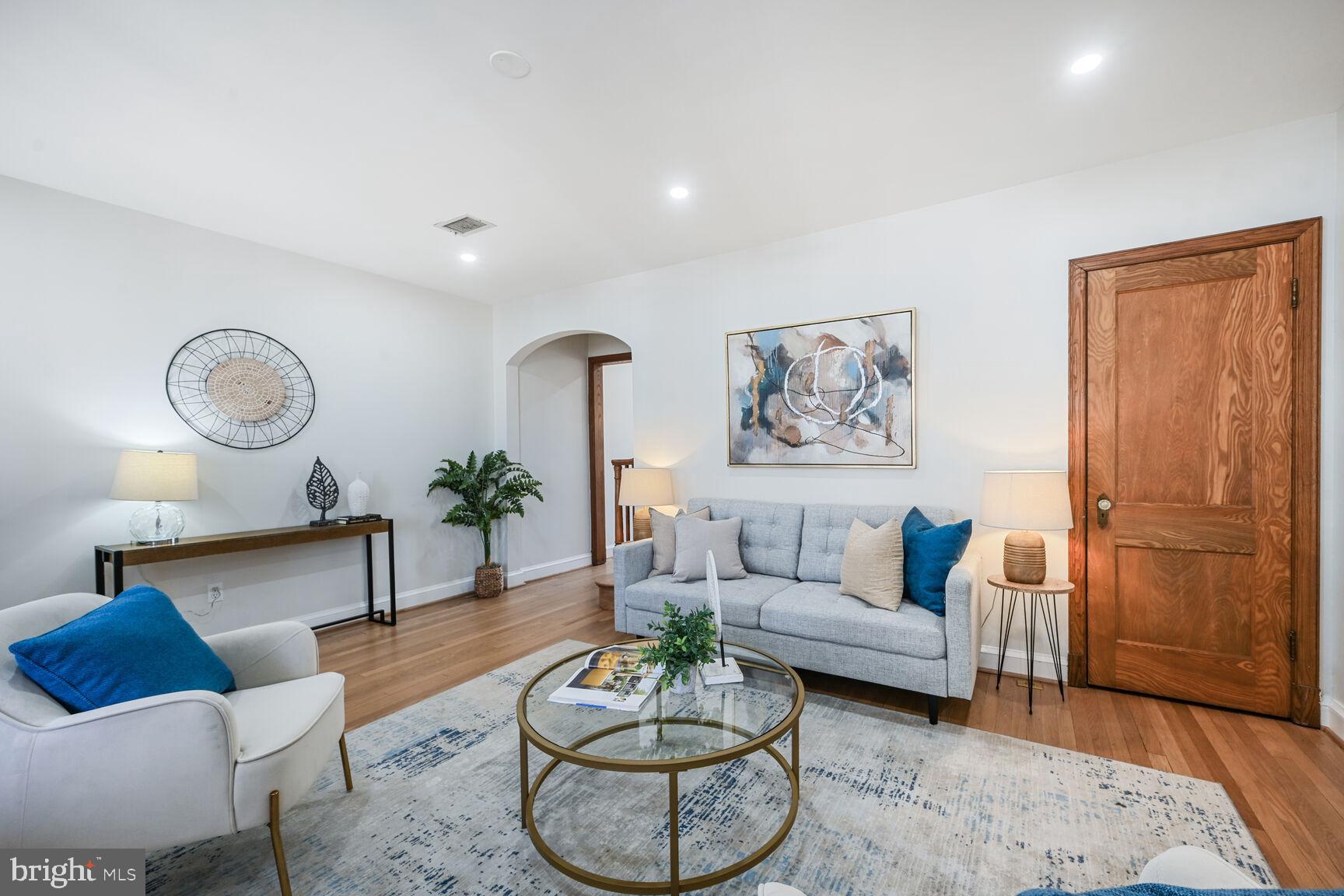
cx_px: 672
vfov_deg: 81.2
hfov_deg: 104.3
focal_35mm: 14
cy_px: 448
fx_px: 523
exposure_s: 1/5
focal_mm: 14
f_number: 9
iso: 200
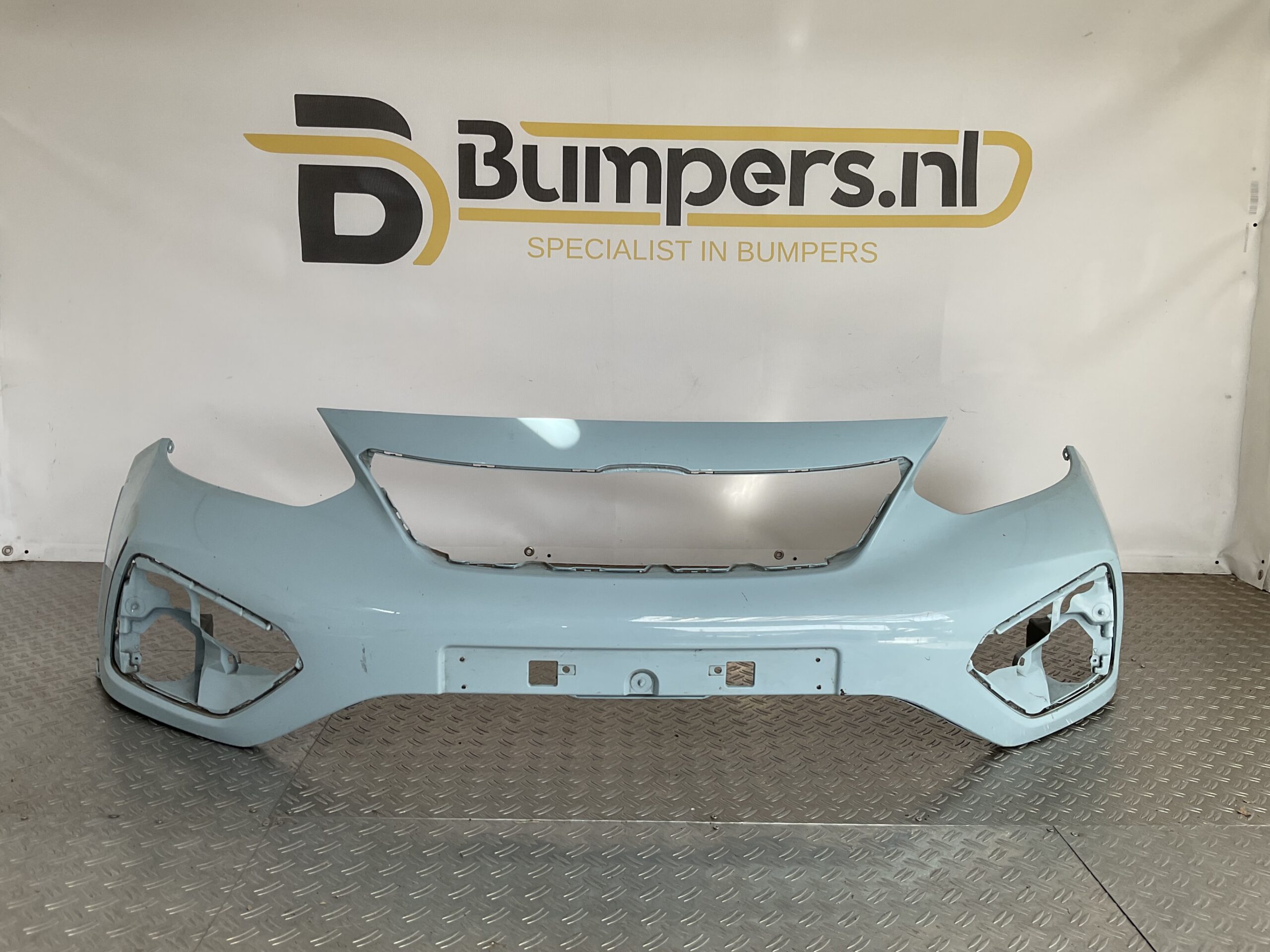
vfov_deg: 48.2
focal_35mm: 29
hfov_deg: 61.7
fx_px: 1064
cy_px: 476
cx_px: 635
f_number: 1.8
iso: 16
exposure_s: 1/186
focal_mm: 3
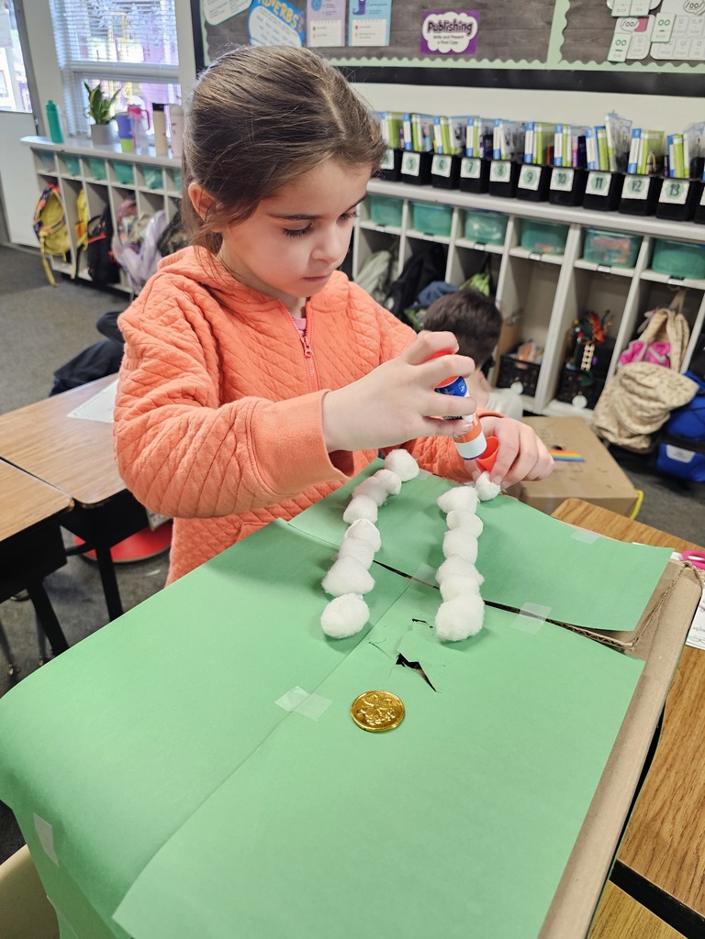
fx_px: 625
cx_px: 352
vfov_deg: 73.9
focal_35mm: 23
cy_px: 470
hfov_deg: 58.9
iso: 500
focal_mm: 6.3
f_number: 1.7
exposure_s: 1/120
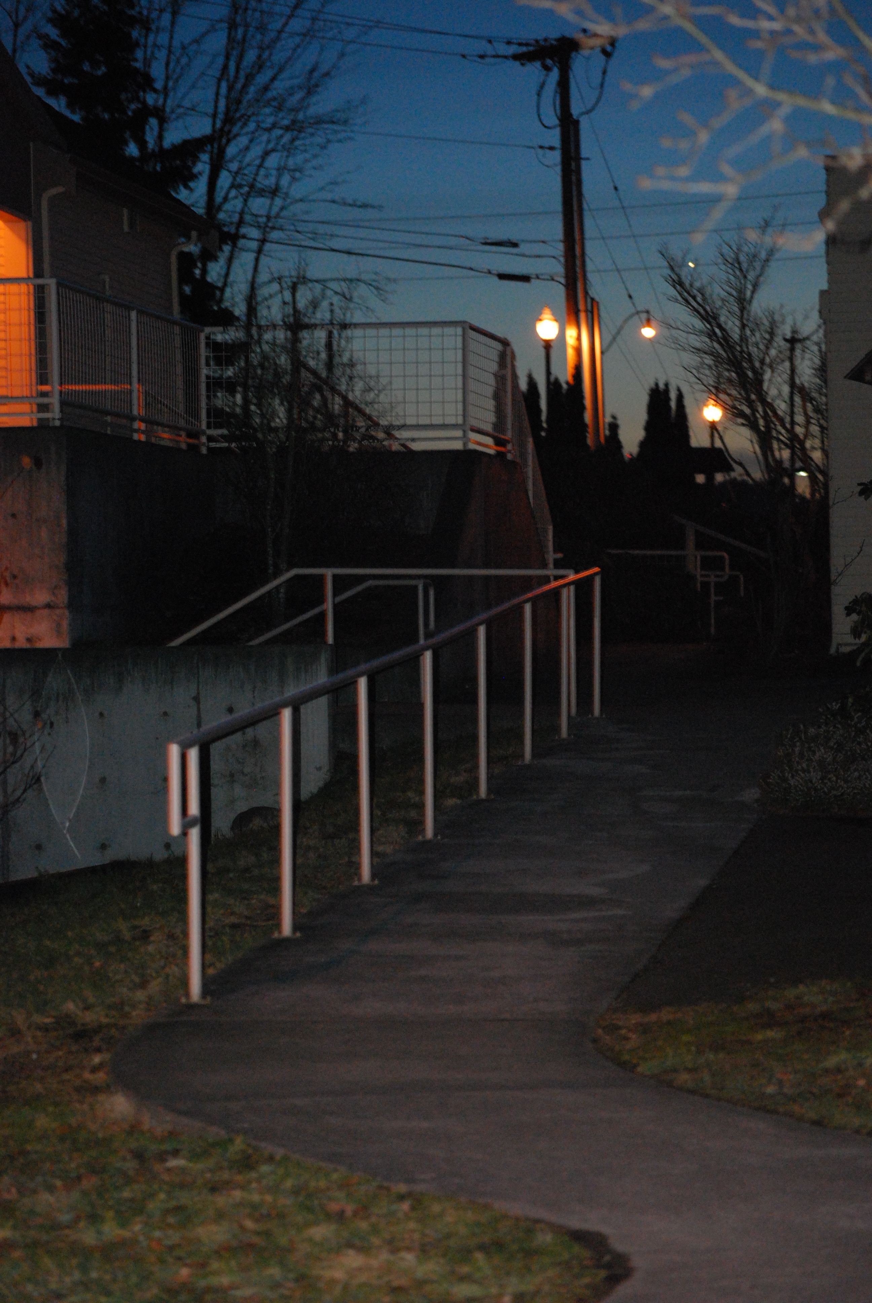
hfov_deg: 11.2
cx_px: 436
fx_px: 4456
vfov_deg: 16.6
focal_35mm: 123
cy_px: 652
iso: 1600
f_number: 4.5
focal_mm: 82
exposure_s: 1/60
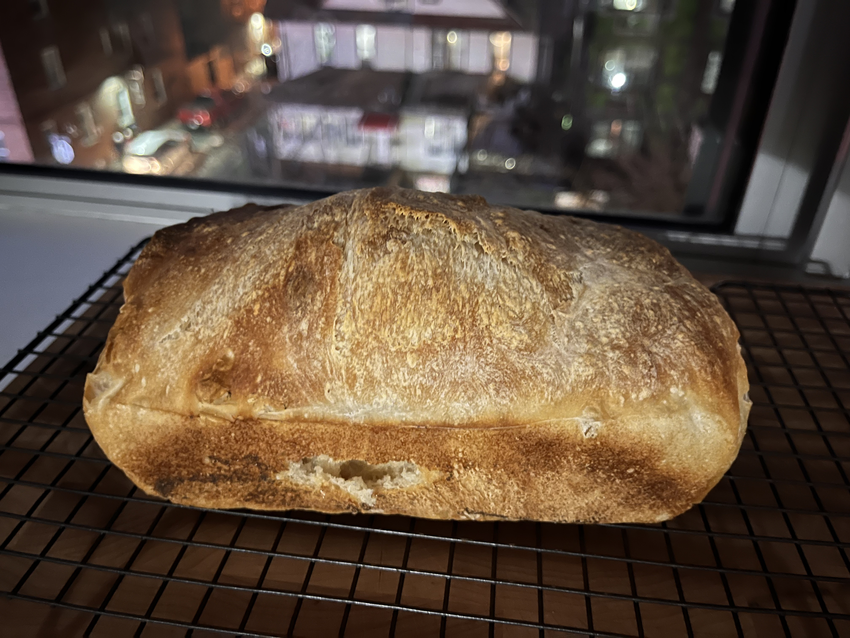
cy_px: 319
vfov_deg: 53.1
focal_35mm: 26
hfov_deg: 67.3
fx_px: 638
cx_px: 425
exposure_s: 1/9
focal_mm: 5.1
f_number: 1.6
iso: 800
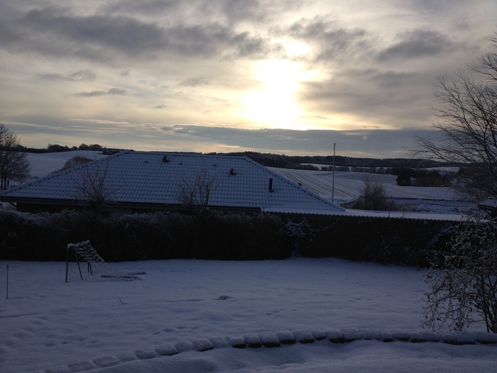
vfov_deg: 40.7
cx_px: 248
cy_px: 186
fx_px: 503
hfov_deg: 52.6
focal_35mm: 35
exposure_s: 1/3247
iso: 50
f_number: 2.4
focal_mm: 4.28
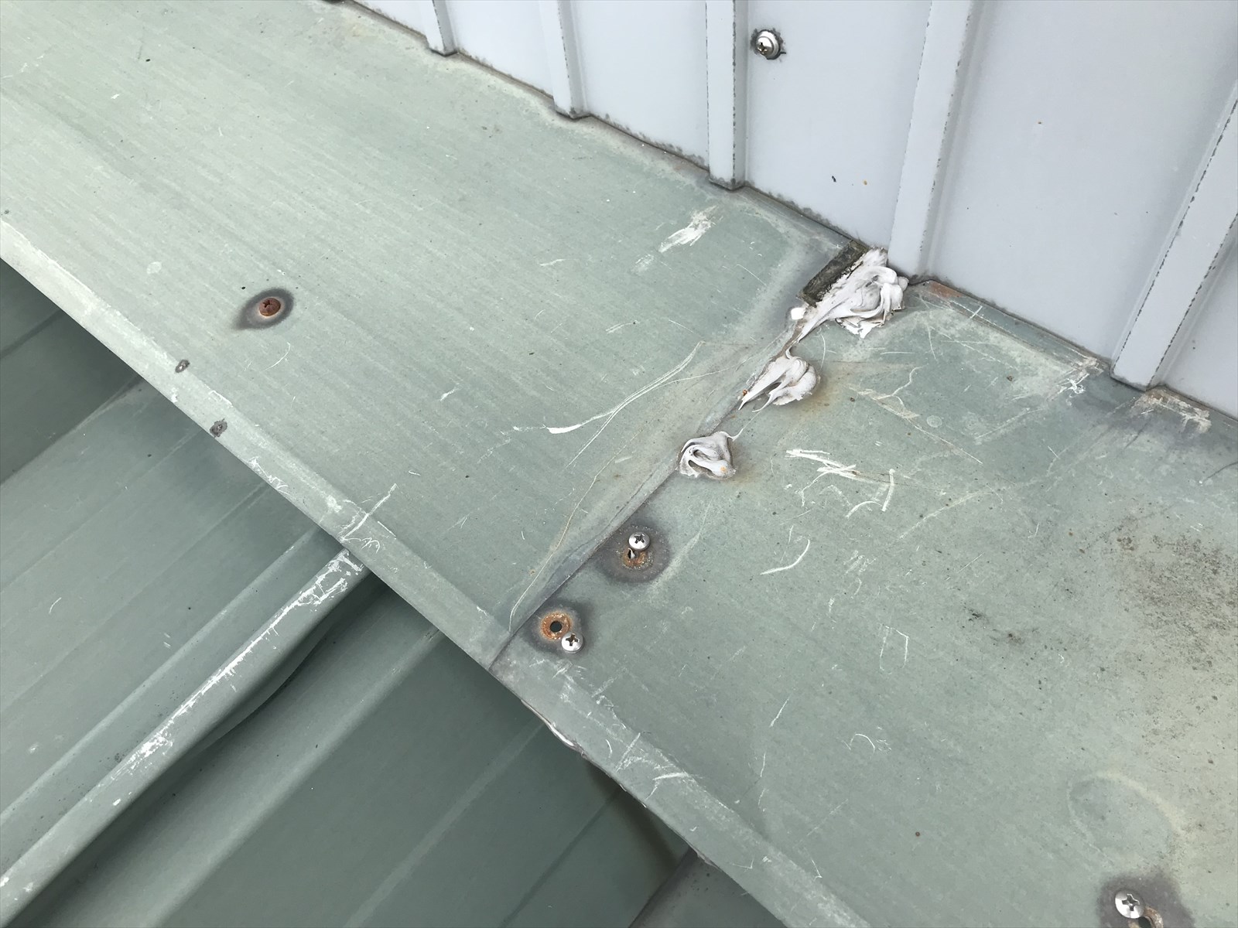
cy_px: 464
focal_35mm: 28
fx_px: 1001
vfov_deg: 49.7
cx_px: 619
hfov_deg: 63.4
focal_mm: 3.99
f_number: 1.8
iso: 20
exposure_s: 1/742
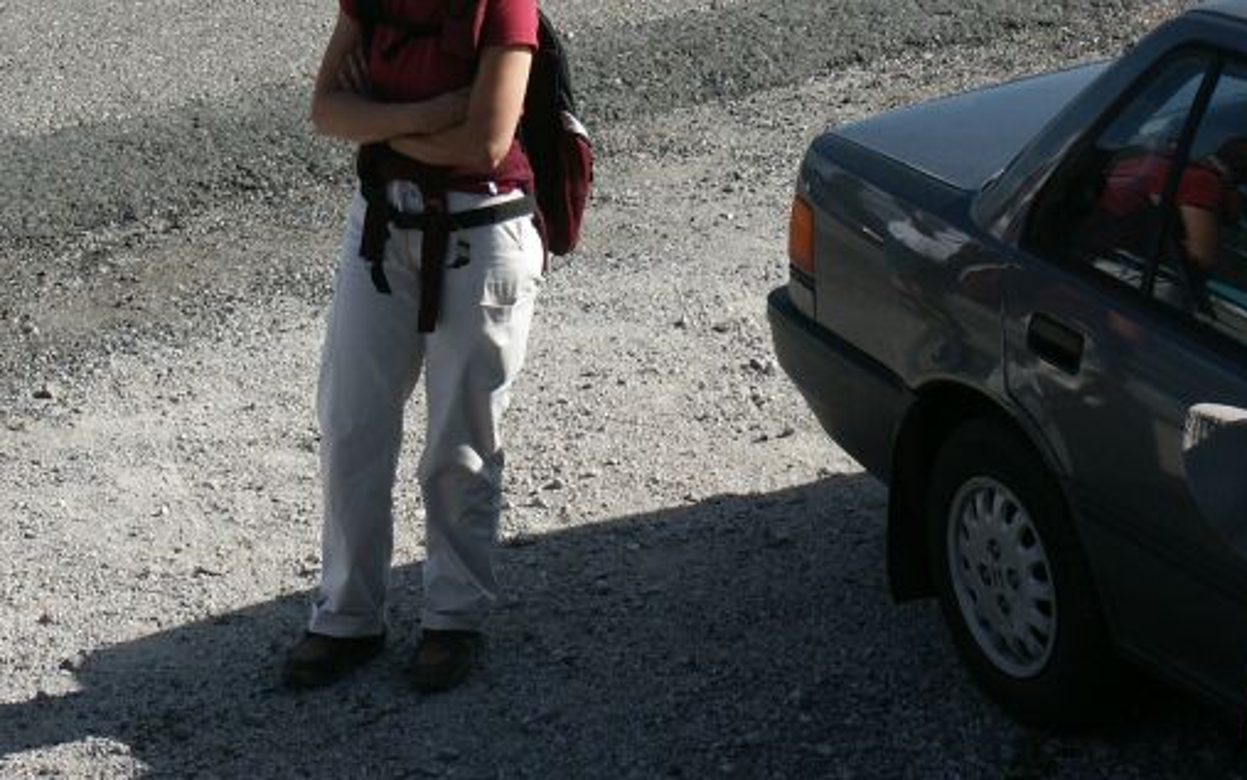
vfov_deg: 8.4
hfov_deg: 13.4
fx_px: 5302
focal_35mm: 156
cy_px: 177
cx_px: 482
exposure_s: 1/500
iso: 100
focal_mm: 27.82
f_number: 5.6
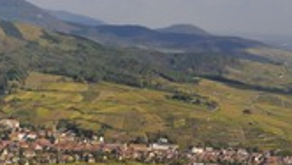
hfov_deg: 16.6
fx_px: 985
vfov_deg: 9.6
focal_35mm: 127
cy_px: 61
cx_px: 9
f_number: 8
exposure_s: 1/640
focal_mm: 48
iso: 200
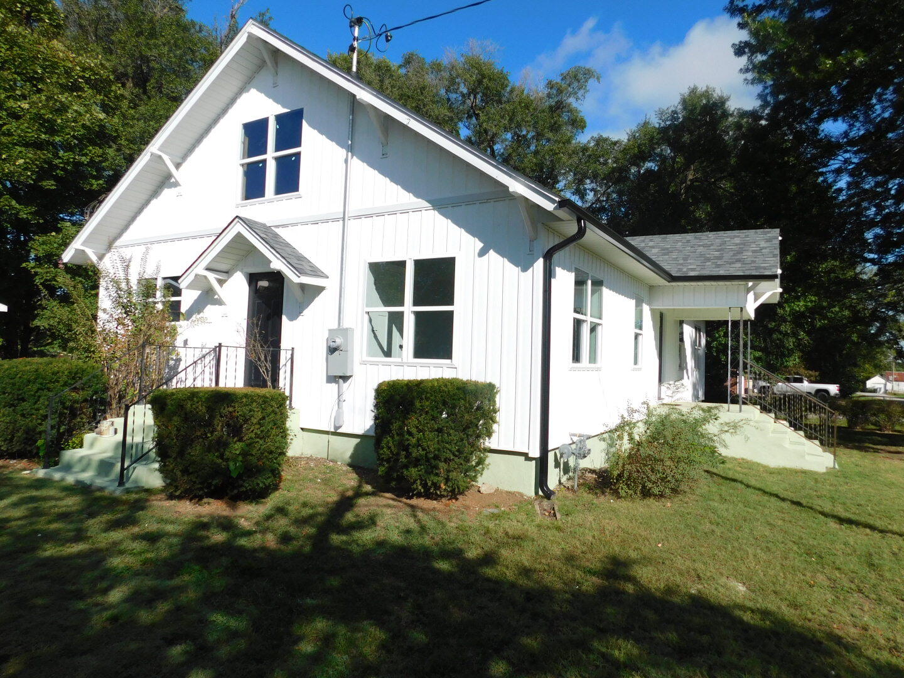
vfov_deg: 58.9
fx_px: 601
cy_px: 339
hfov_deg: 73.9
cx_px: 452
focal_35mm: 23
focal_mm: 4
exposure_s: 1/500
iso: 125
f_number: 6
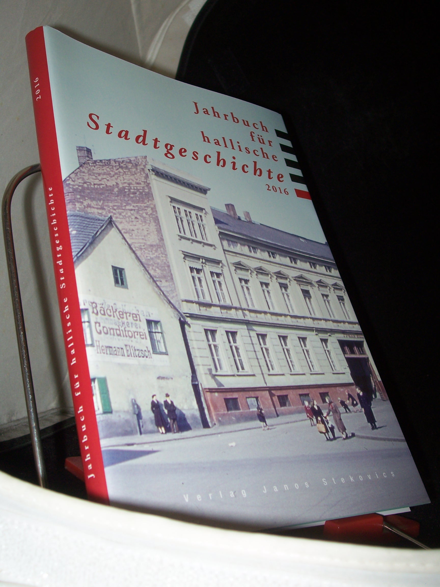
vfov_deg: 44.8
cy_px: 294
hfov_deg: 34.3
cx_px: 220
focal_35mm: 42
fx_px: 712
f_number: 2.8
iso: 80
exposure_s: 1/60
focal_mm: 7
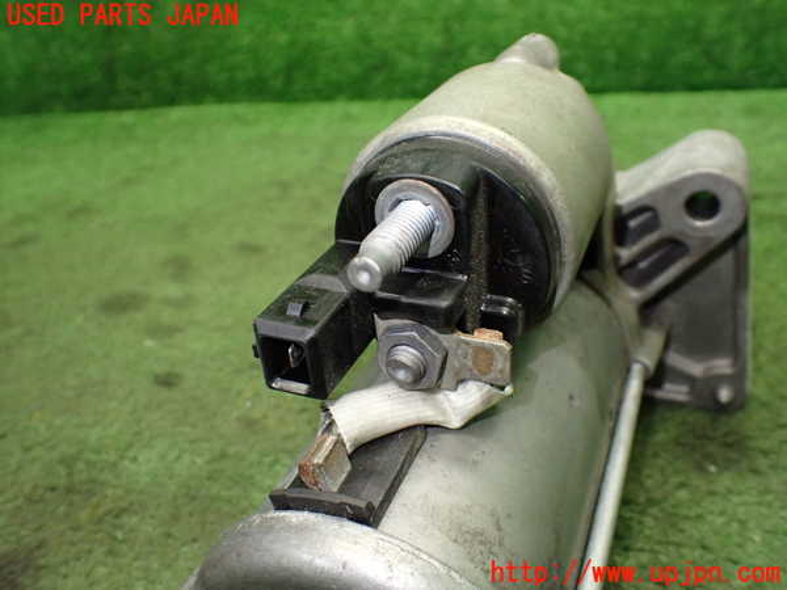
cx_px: 394
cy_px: 295
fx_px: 682
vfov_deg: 46.8
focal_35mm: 30
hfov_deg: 60.0
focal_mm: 5.4
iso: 640
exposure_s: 1/125
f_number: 2.3
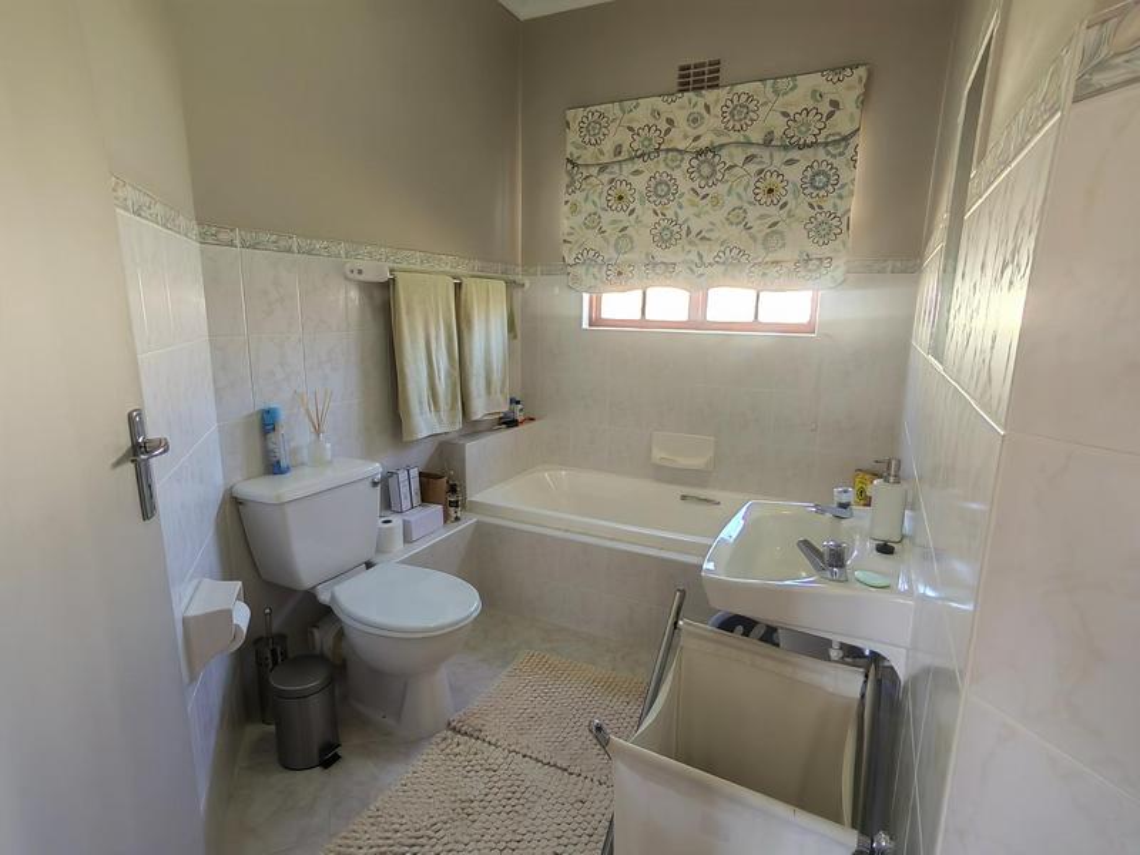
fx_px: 593
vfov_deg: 71.6
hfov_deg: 87.8
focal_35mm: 18
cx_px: 570
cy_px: 428
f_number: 2.2
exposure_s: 1/33.3
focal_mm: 1.68
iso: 100
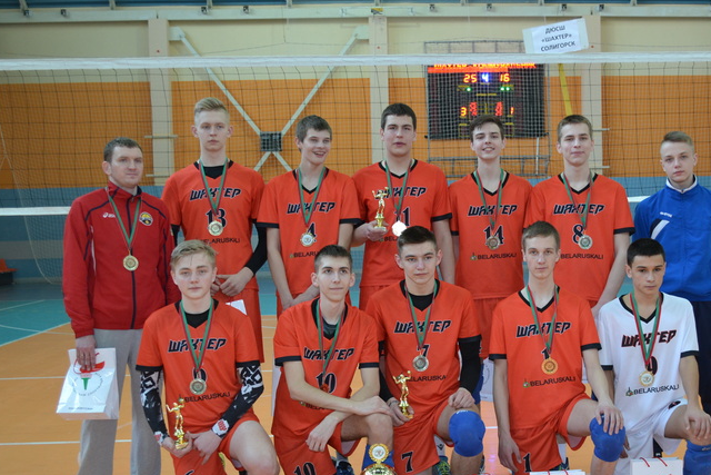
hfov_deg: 39.3
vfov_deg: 26.9
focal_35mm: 50
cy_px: 302
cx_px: 445
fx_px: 988
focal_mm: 26
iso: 640
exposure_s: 1/60
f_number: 4.2
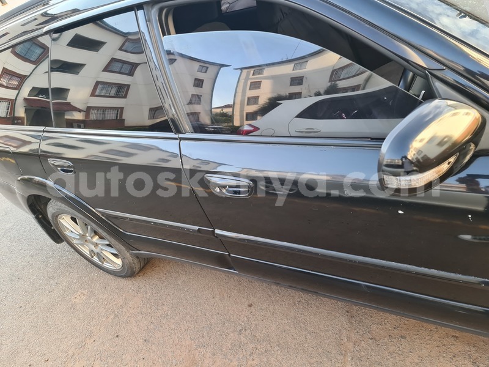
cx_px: 244
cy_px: 184
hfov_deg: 69.4
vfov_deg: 54.9
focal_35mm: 25
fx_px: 353
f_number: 1.8
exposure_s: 1/100
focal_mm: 7
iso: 80
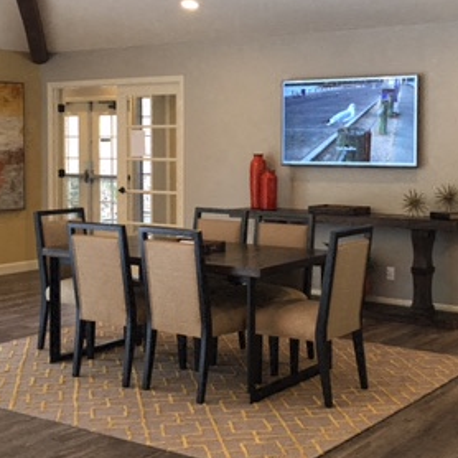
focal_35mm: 59
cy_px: 178
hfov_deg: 29.0
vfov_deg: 29.0
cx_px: 257
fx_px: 883
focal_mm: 4.15
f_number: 2.2
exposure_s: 1/15
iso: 25
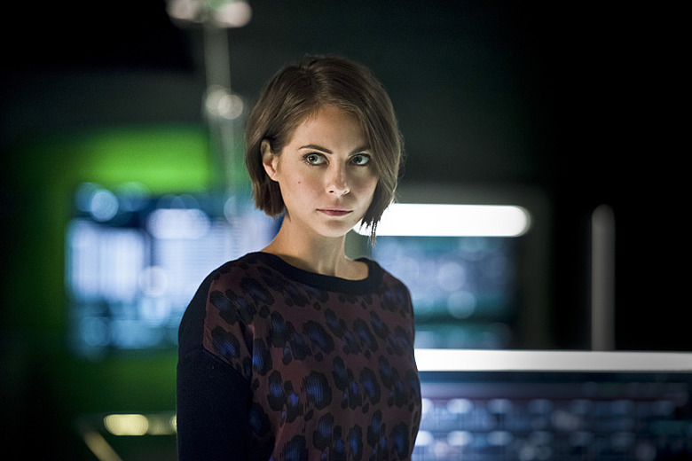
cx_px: 346
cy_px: 230
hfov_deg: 12.5
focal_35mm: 165
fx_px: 3171
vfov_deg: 8.3
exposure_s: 1/80
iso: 3200
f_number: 2.8
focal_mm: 165
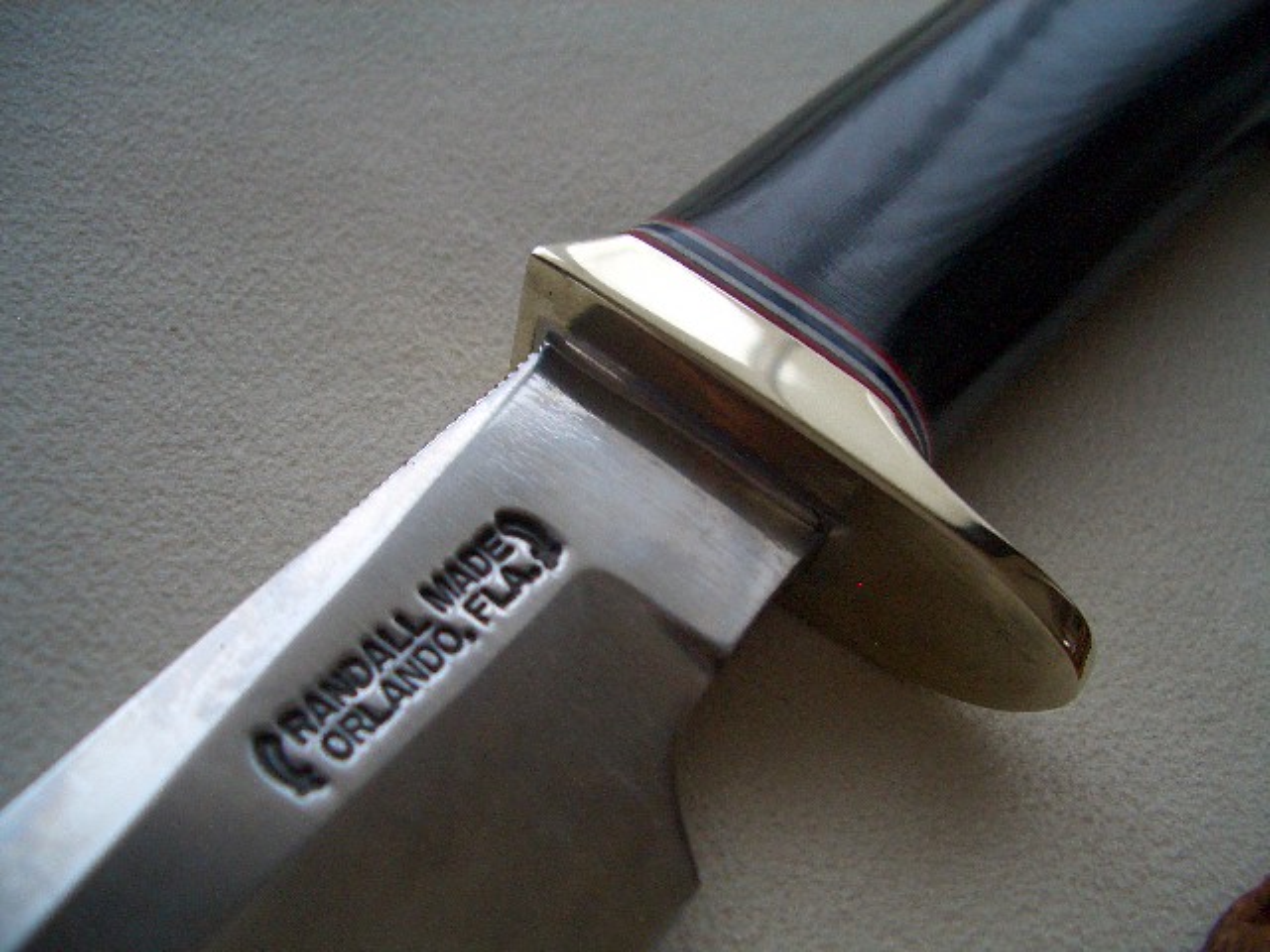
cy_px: 476
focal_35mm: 35
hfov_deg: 52.6
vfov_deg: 40.7
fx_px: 1284
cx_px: 635
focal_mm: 5.8
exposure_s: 1/60
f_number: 2.6
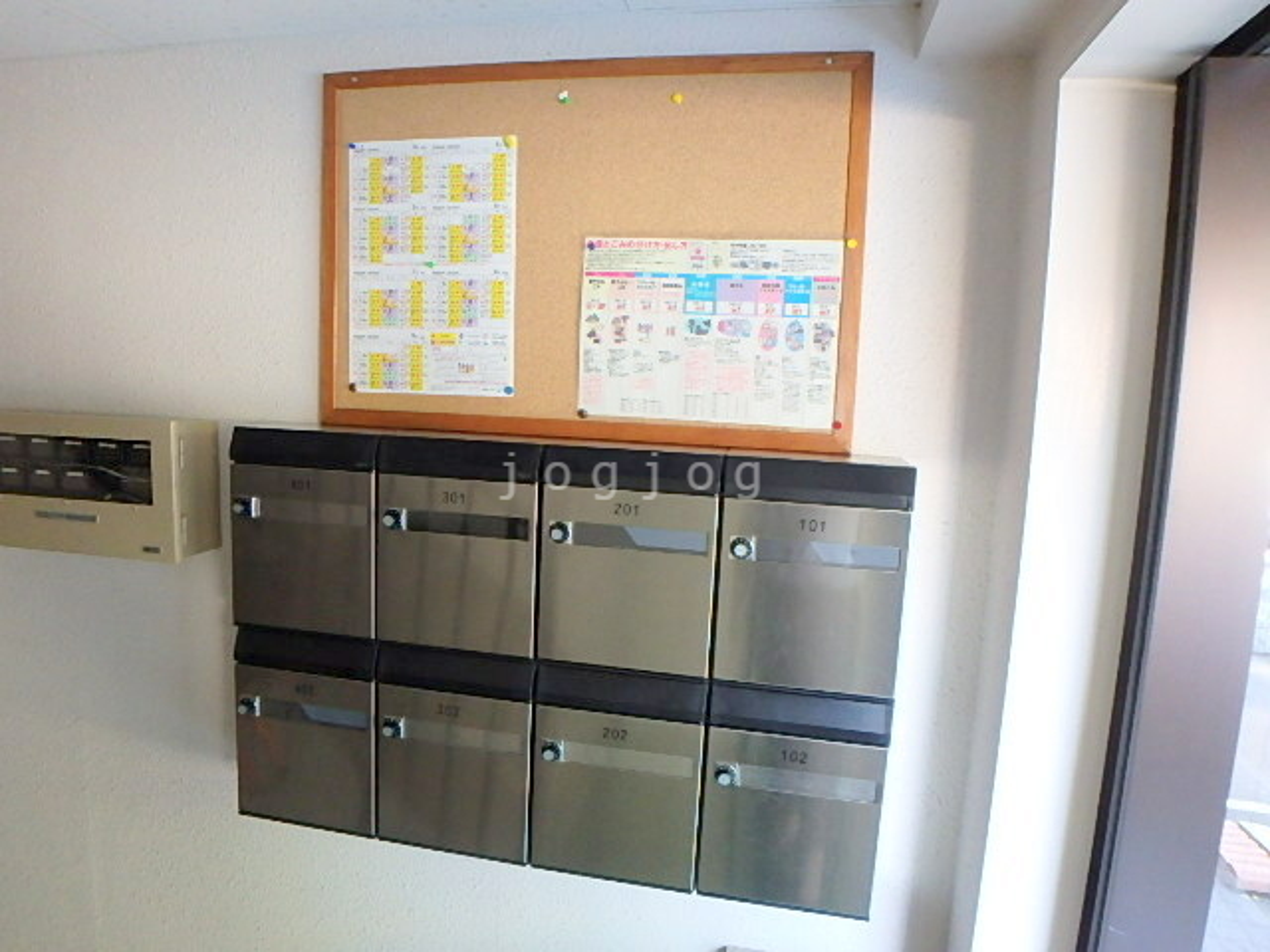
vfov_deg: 63.4
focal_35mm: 21
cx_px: 635
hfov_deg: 79.0
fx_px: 770
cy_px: 476
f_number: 3.5
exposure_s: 1/30
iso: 640
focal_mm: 3.7
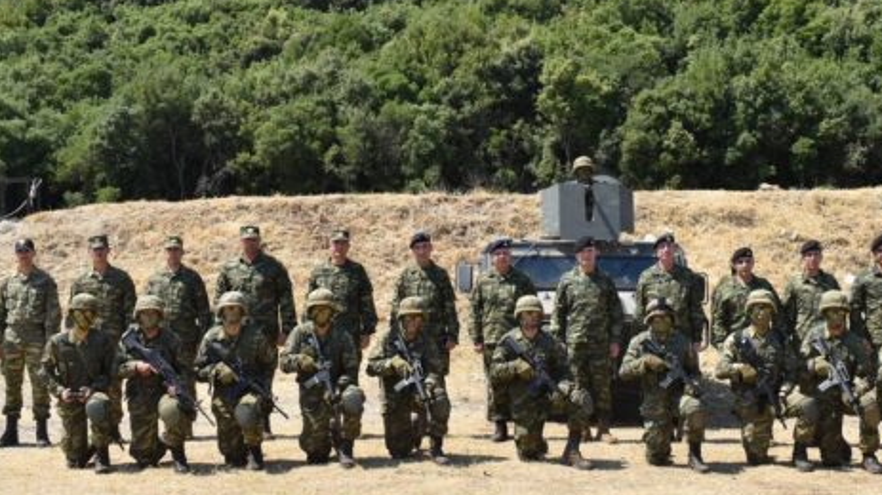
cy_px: 148
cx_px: 497
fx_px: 1309
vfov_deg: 21.3
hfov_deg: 37.2
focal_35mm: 56
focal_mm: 22
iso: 100
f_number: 8
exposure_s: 1/320
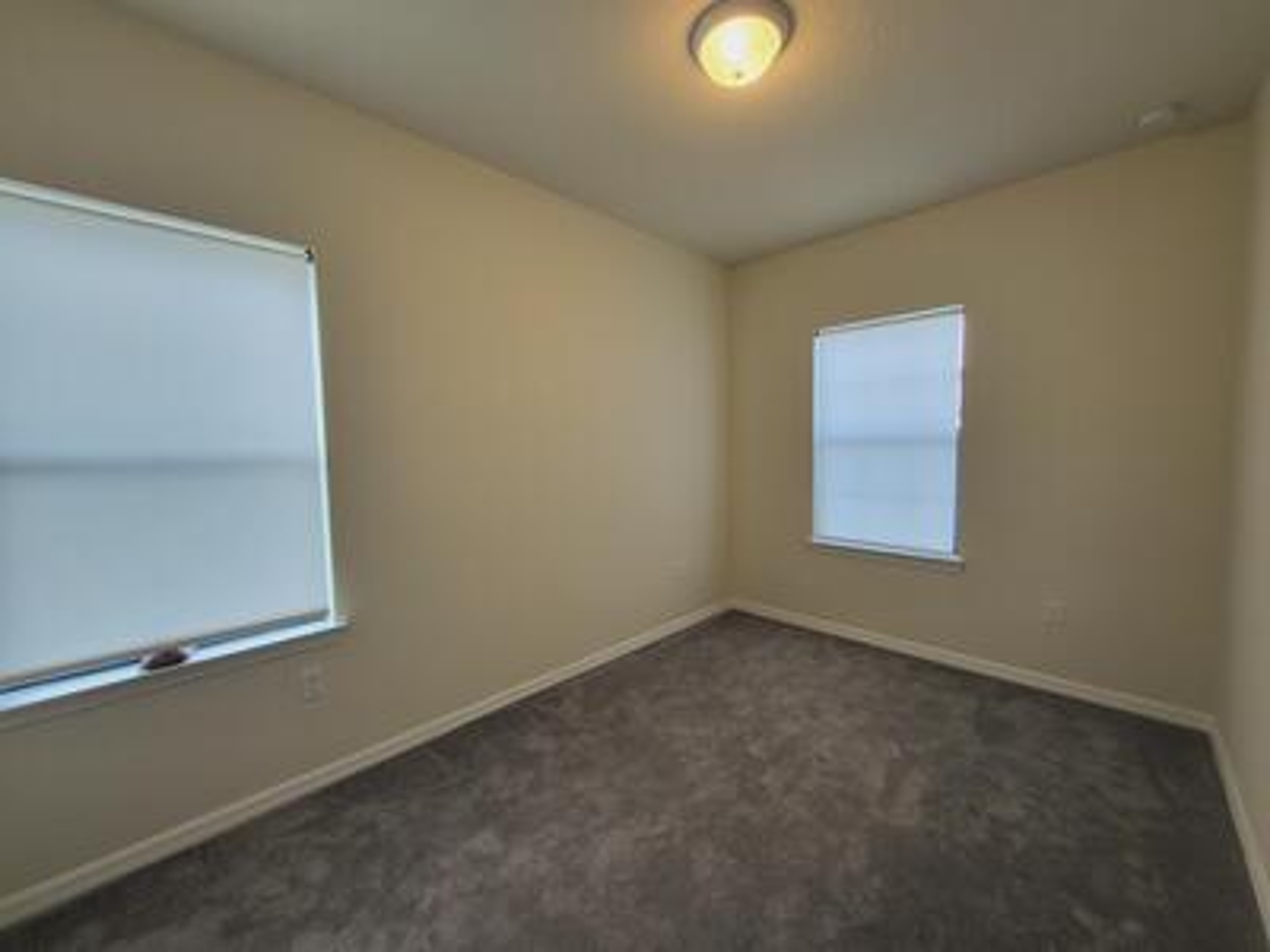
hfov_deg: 106.2
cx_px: 635
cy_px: 476
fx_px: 477
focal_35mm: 13
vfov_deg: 89.9
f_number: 2.2
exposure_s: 1/60
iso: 40
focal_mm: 1.74
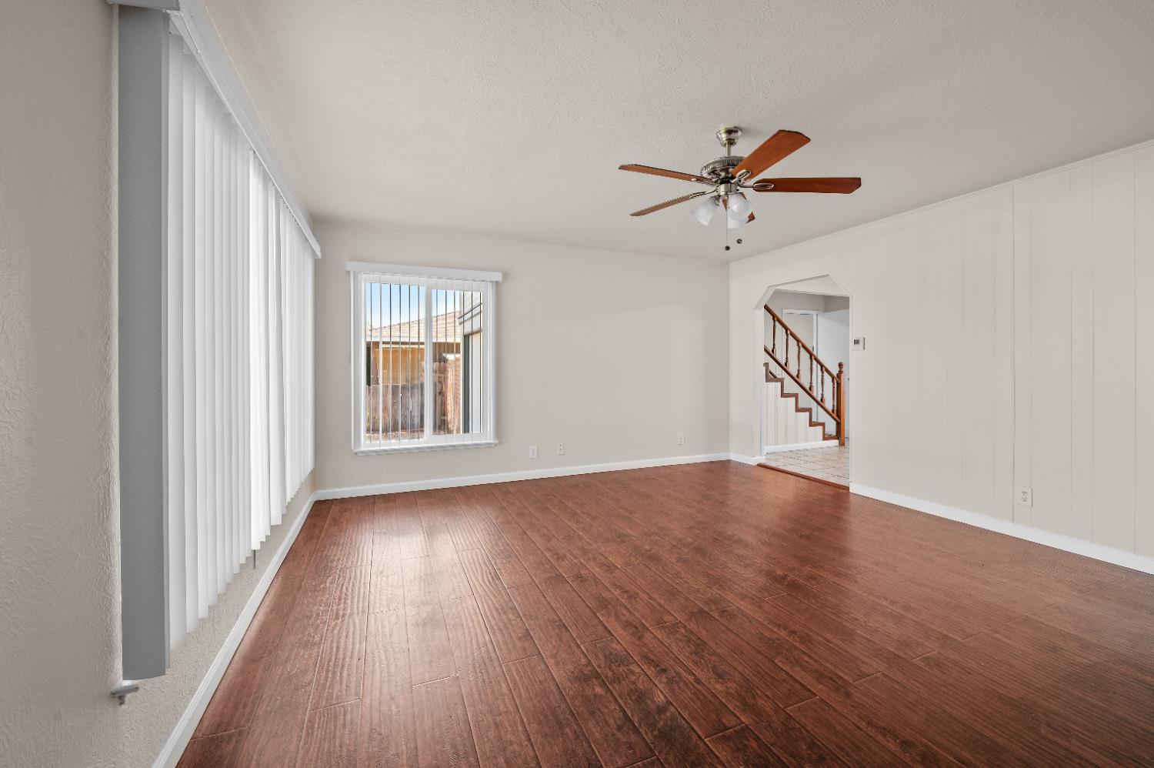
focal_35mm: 14
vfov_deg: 81.1
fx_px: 448
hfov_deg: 104.3
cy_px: 384
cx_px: 577
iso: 250
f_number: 9
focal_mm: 14
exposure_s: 1/5
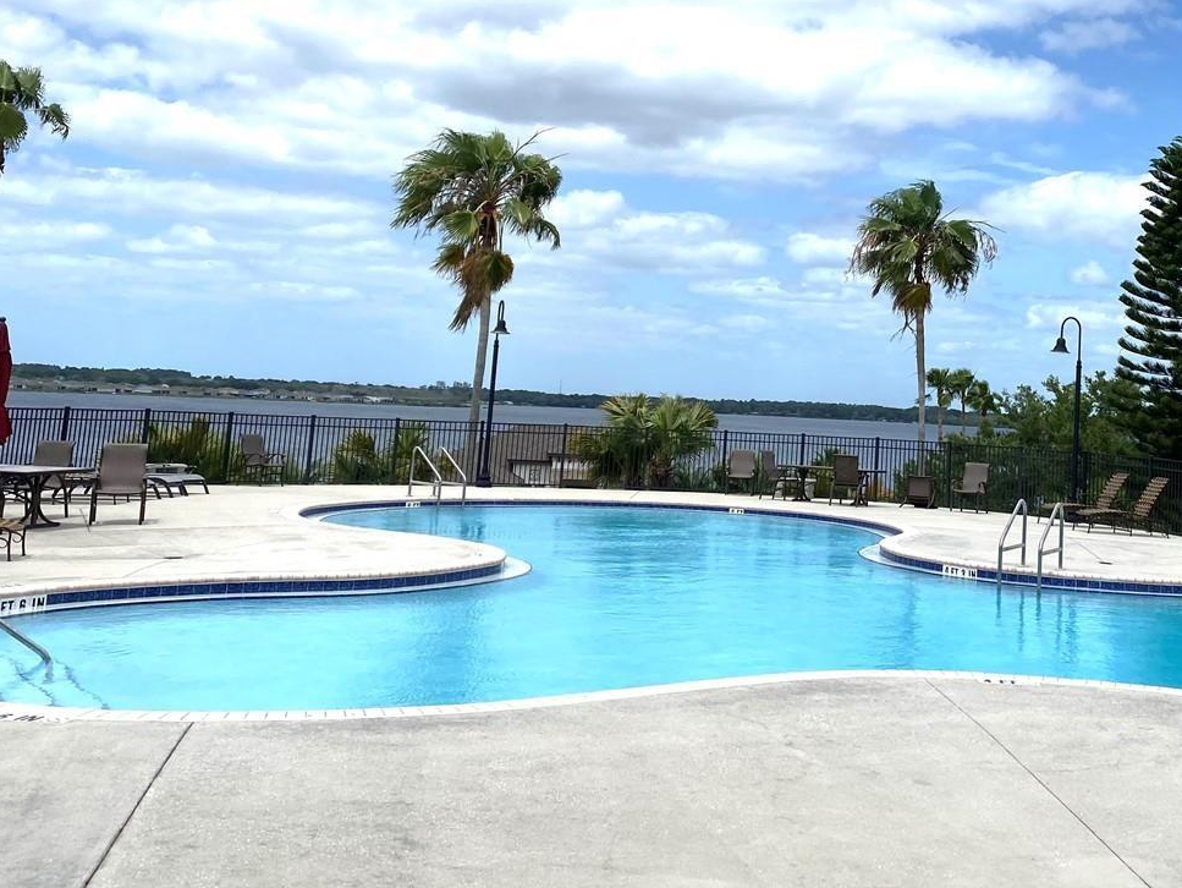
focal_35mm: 43
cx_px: 914
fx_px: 1469
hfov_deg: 42.2
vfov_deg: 32.9
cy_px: 213
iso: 32
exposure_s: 1/6757
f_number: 1.8
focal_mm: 4.25
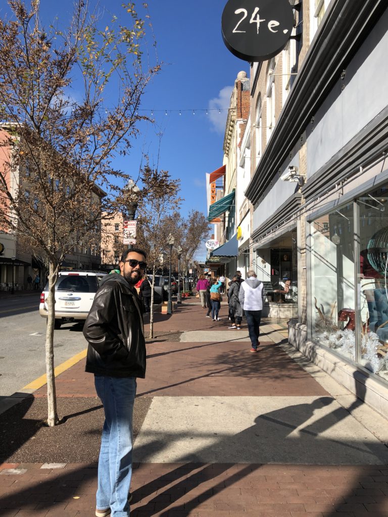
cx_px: 194
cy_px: 258
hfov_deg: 49.7
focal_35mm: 28
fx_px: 418
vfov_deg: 63.4
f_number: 1.8
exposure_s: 1/2000
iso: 20
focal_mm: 3.99
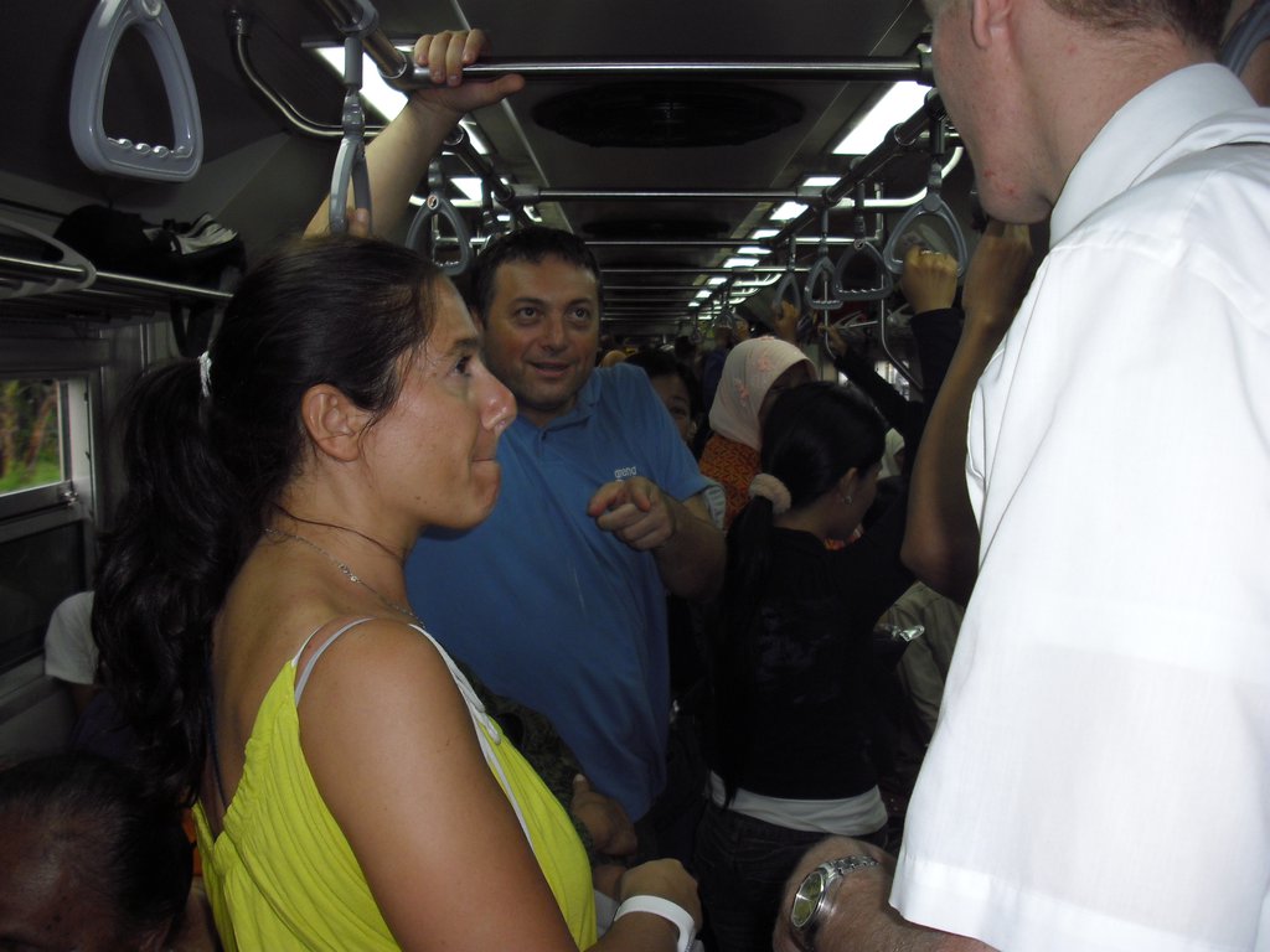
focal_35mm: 38
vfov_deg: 37.7
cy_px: 476
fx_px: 1394
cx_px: 635
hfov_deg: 49.0
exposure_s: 1/60
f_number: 2.8
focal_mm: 6.2
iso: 100
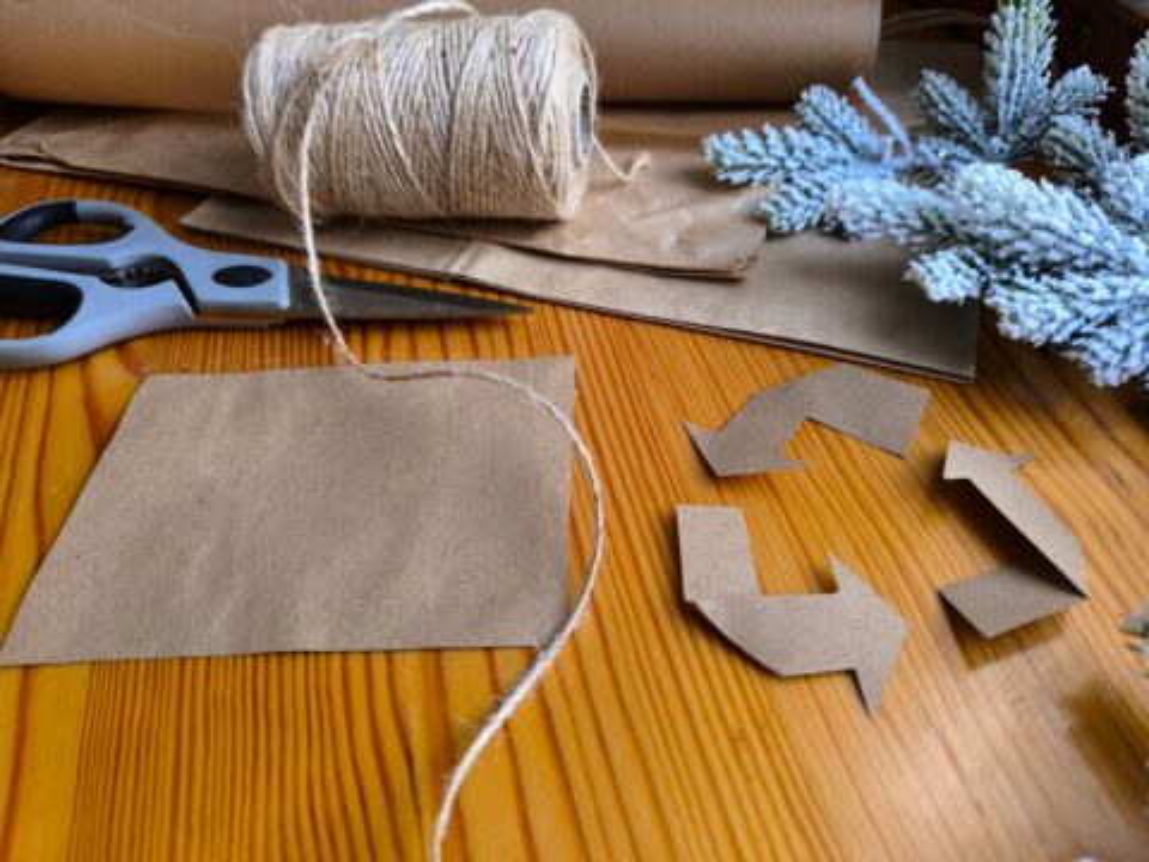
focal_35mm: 23
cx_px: 574
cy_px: 431
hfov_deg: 73.9
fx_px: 763
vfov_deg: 58.9
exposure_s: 1/100
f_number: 1.6
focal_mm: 6.1
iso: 250
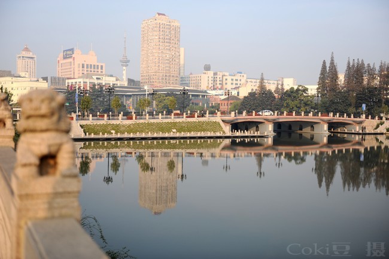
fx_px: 475
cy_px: 130
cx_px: 194
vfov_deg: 30.5
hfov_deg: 44.5
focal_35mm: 44
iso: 200
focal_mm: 44
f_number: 2.8
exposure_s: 1/1600
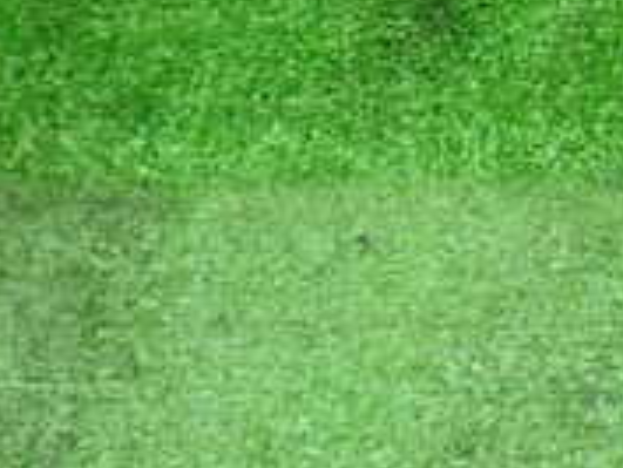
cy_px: -194
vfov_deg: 11.7
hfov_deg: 15.4
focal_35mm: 122
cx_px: 795
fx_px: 2197
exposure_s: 1/40
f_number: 2.5
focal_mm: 6.37
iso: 640
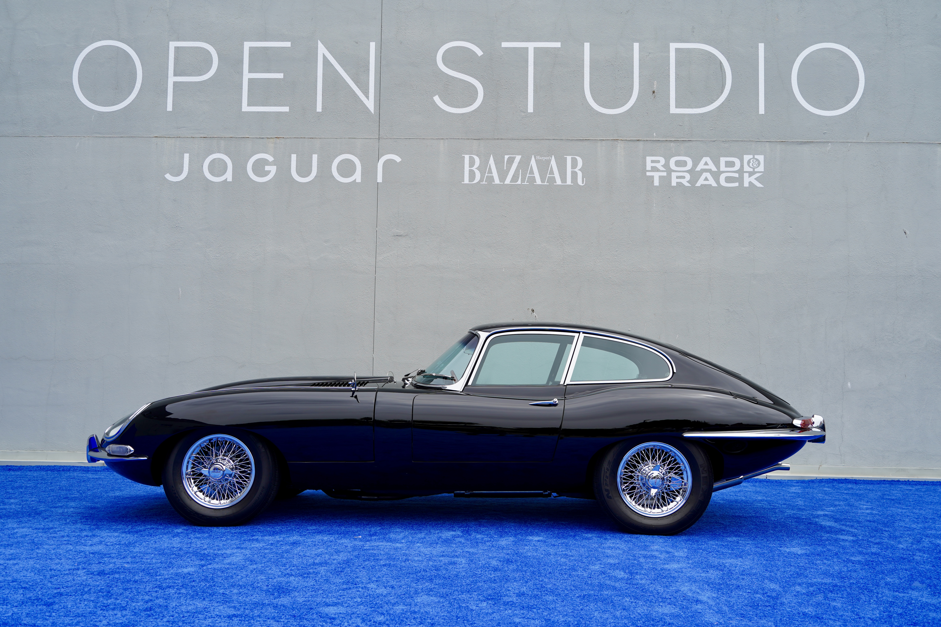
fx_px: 889
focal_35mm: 34
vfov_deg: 38.9
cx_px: 470
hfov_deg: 55.8
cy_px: 314
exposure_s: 1/500
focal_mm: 34
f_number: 4.5
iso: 100
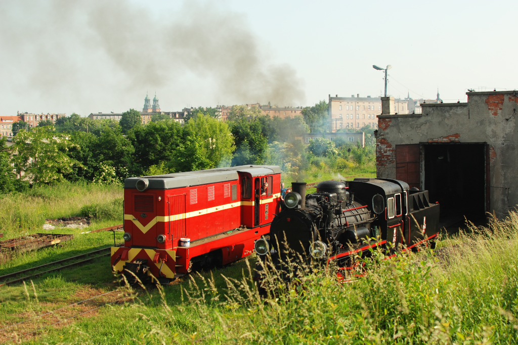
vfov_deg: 25.8
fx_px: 755
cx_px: 259
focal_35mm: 52
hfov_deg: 37.8
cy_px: 172
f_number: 5
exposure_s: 1/800
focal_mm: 35
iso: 200
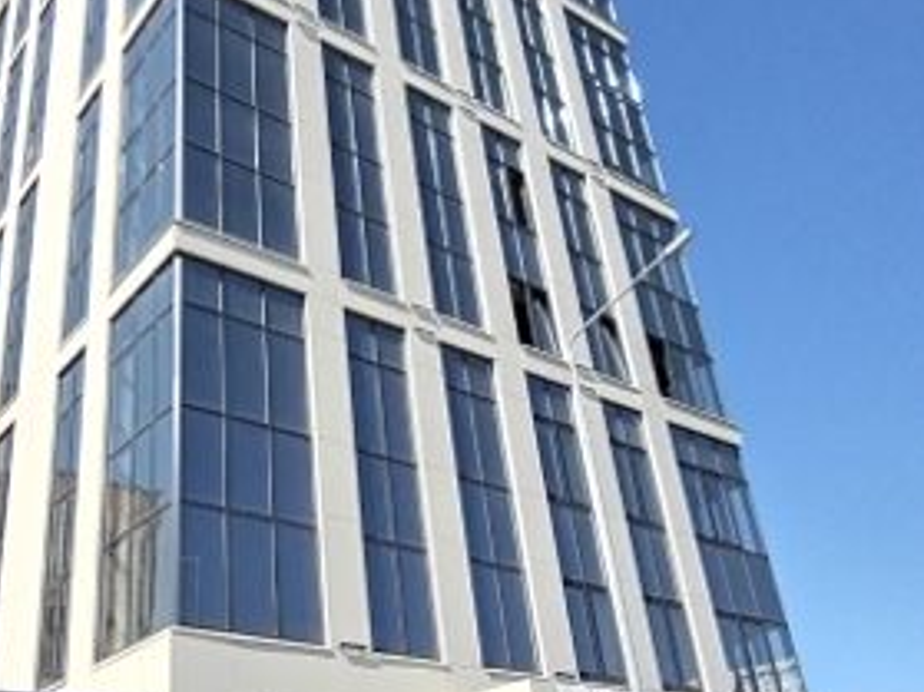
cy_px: 397
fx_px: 1041
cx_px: 278
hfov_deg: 46.8
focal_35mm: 39
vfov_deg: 36.7
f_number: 2.2
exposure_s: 1/1570
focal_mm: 1.42
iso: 100
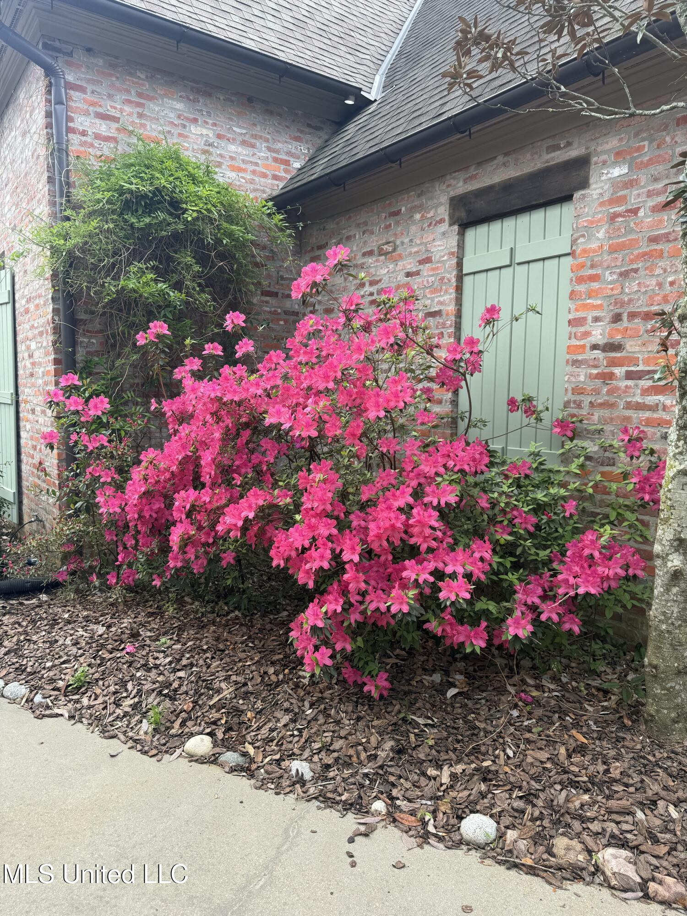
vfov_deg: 71.6
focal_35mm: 24
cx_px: 344
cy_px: 458
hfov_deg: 56.8
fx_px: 635
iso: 80
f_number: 1.78
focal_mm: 6.76
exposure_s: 1/374
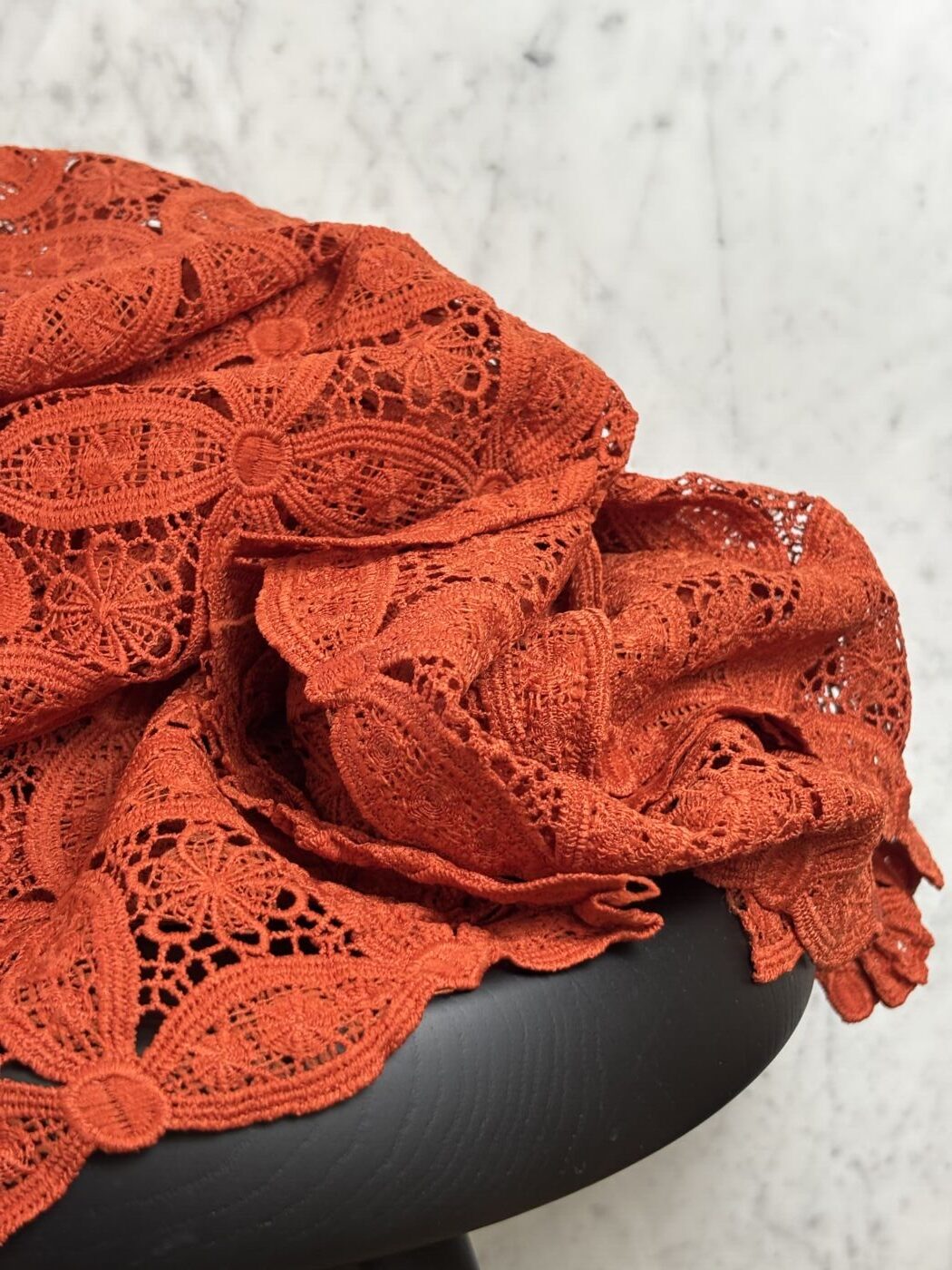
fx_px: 1907
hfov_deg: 28.0
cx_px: 476
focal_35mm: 52
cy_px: 635
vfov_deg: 36.8
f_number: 1.6
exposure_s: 1/50
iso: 100
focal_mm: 5.96
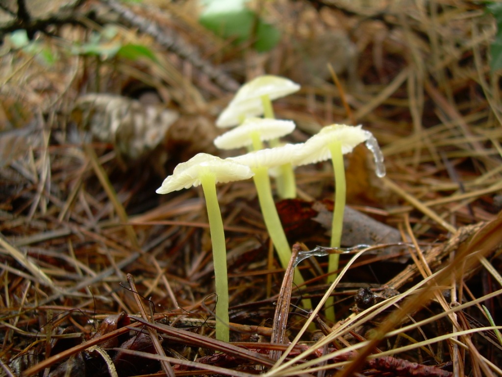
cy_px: 188
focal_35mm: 38
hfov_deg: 49.0
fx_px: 551
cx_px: 251
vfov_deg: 37.7
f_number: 2.8
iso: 50
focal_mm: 6.3
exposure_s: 1/3.4
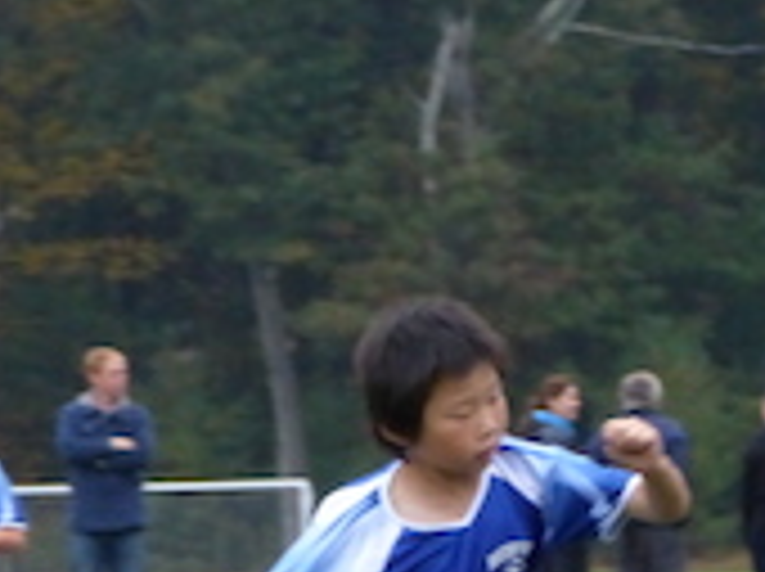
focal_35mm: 695
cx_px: 1105
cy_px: 743
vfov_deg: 2.1
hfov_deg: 2.9
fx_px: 15338
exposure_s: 1/500
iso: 500
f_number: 2.8
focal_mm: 39.8
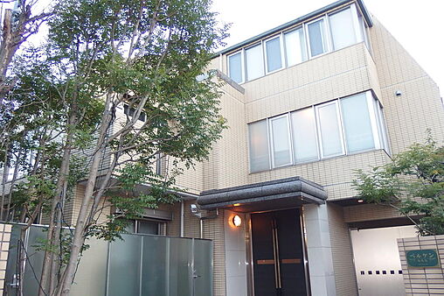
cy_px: 148
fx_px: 320
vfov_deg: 49.5
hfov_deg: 69.4
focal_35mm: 26
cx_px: 222
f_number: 2
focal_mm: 4.7
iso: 200
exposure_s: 1/80
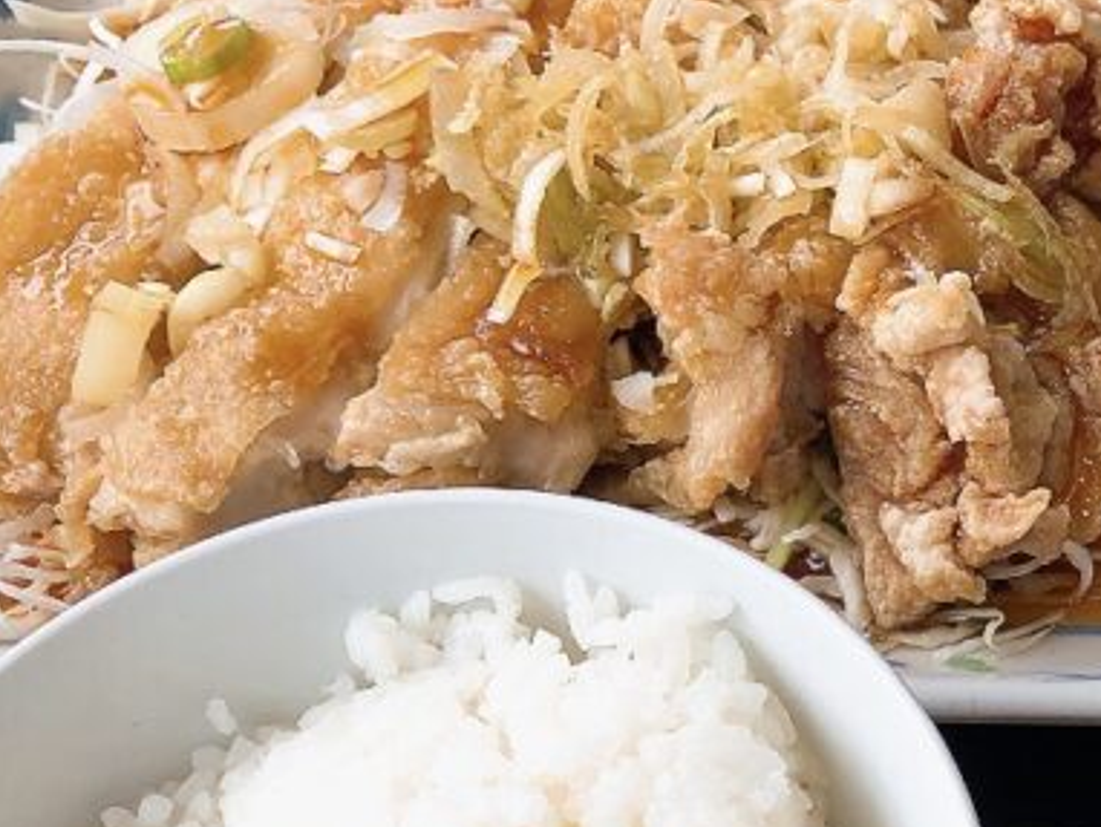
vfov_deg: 19.3
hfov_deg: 23.9
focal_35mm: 75
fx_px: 2387
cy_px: 729
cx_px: 1285
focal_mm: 3.99
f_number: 1.8
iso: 20
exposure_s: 1/211
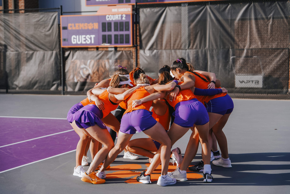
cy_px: 97
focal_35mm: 77
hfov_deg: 26.3
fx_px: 620
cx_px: 145
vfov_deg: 17.7
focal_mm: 77
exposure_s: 1/800
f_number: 3.5
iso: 100
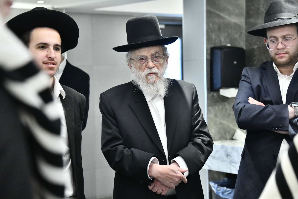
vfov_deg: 15.0
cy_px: 99
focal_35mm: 91
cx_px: 151
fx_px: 753
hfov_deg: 22.4
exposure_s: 1/160
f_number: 5.6
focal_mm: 90
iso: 4000
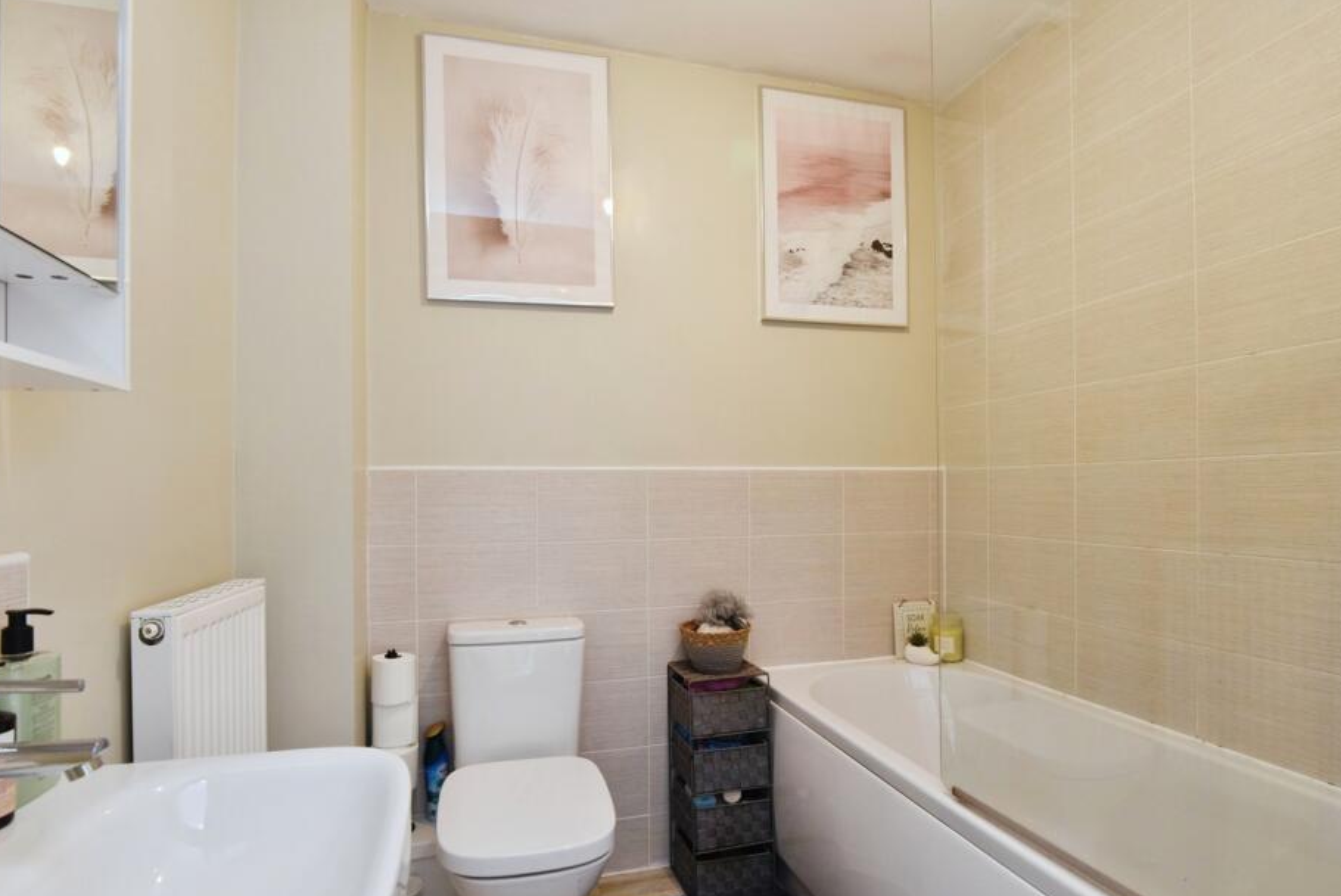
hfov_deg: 90.0
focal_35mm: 18
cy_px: 497
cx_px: 668
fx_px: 671
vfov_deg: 67.3
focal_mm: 16
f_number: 6.3
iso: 500
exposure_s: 1/25
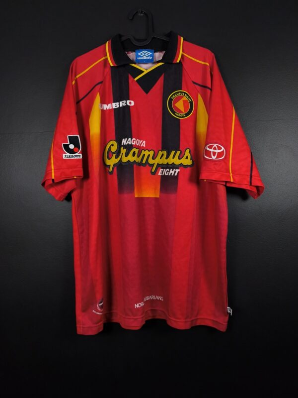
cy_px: 199
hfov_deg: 58.9
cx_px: 149
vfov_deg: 73.9
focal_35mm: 23
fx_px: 264
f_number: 1.6
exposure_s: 1/160
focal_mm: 6.57
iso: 400
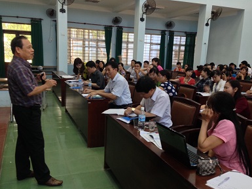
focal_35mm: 36
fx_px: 262
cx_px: 127
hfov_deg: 51.3
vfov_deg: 39.6
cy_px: 102
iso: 100
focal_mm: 4.12
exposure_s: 1/20
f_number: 2.4
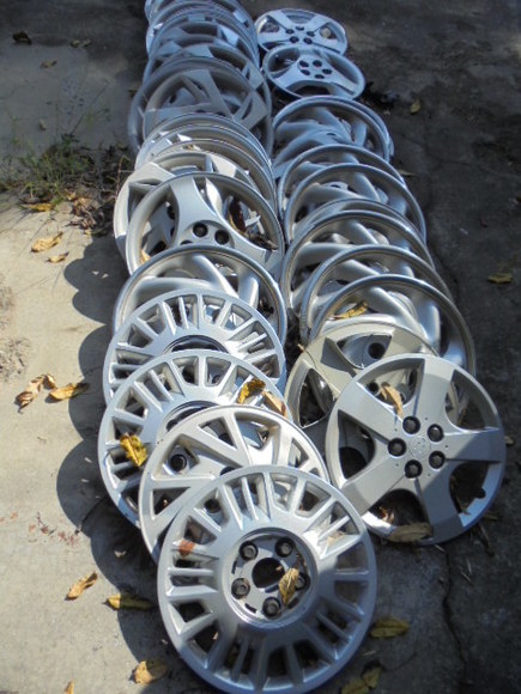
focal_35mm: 26
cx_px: 260
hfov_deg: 53.1
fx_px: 522
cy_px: 347
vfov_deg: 67.3
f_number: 3.5
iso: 100
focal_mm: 4.6
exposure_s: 1/800
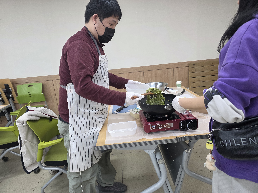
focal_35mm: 23
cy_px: 96
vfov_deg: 58.9
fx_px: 171
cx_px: 129
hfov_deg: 73.9
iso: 200
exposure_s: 1/120
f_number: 1.7
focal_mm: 6.3
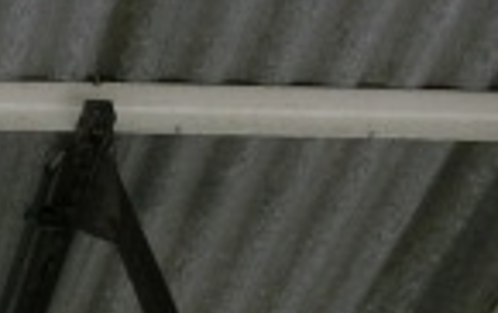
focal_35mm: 117
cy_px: 561
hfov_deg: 15.3
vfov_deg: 10.6
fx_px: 1590
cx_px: -402
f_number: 3.5
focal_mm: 4.5
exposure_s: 1/125
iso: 80
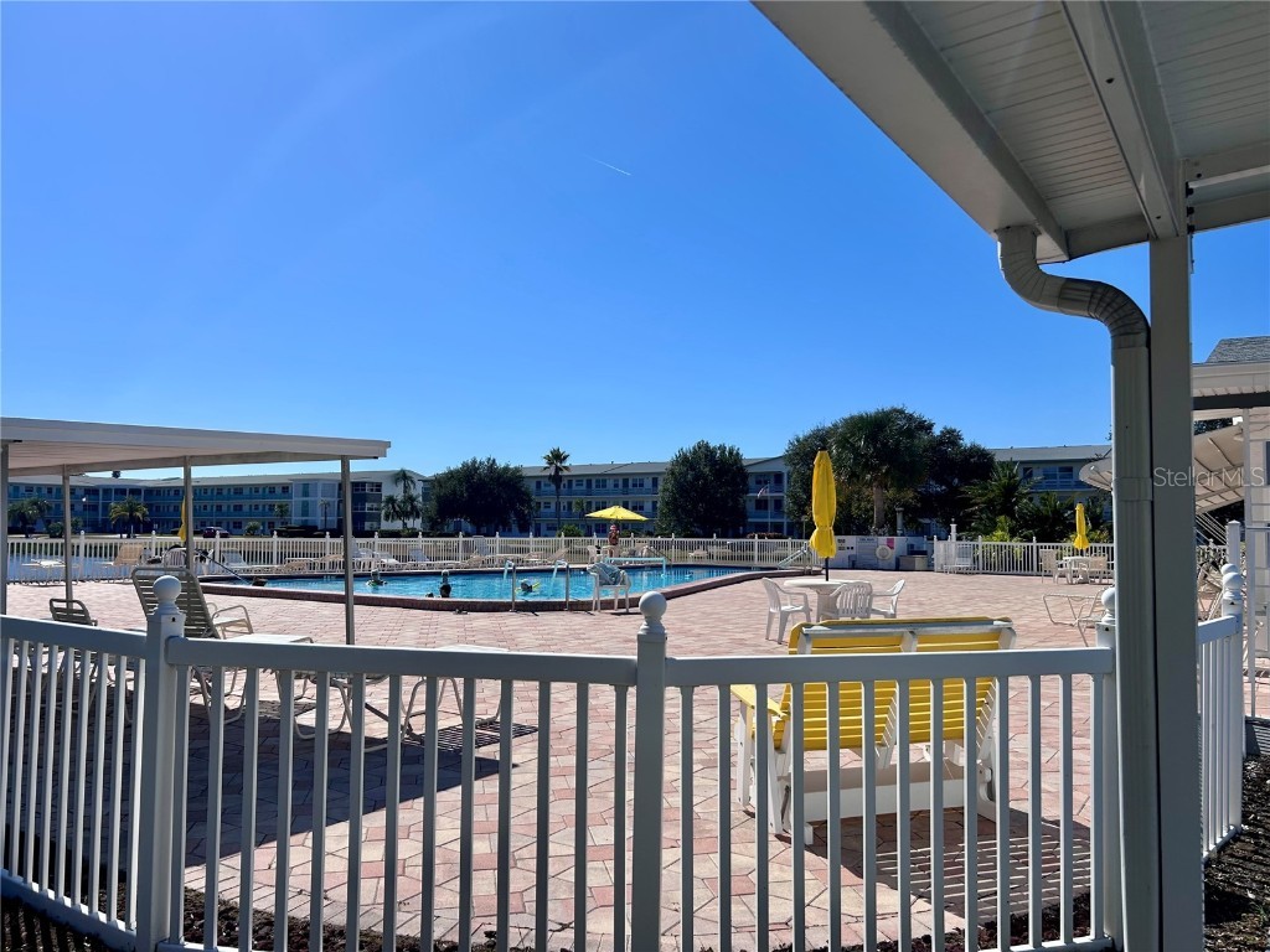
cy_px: 476
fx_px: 954
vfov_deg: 53.1
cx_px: 635
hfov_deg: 67.3
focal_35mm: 26
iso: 50
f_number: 1.5
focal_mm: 5.7
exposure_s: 1/8000
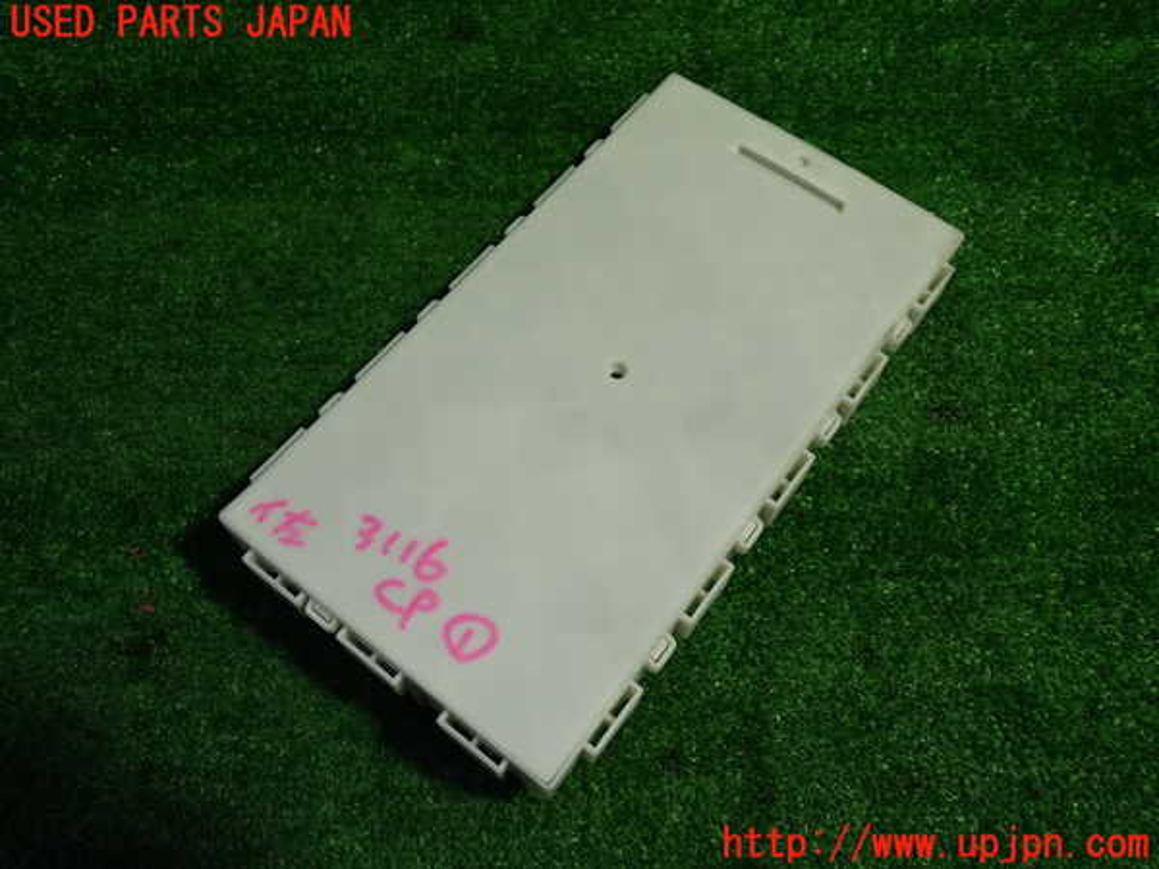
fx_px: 1004
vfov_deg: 46.8
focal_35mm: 30
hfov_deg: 60.0
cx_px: 580
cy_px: 434
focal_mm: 5.4
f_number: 2.3
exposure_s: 1/60
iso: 125
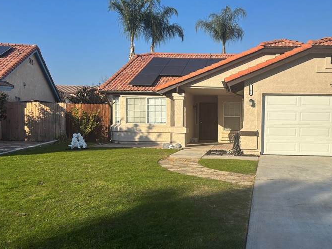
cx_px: 234
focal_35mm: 40
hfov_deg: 45.7
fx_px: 383
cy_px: 145
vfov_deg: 35.8
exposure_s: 1/3937
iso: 50
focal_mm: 5.96
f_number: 1.6
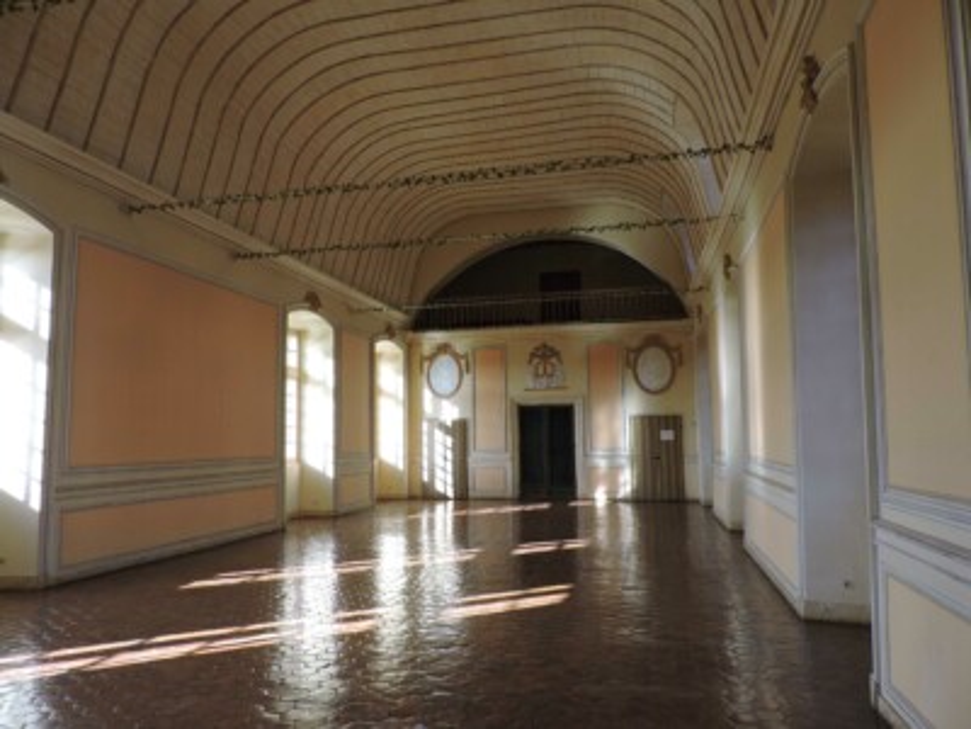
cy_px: 364
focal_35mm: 24
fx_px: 673
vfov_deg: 56.8
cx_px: 486
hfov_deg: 71.6
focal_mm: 4.3
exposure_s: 1/100
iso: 100
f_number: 3
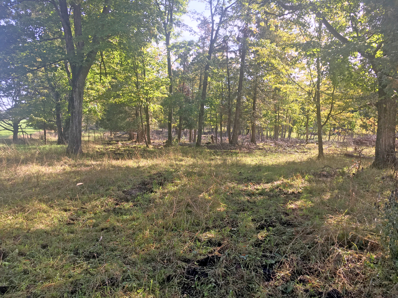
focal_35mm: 29
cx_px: 199
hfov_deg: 61.7
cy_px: 149
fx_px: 333
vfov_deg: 48.2
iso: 25
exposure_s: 1/309
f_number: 2.2
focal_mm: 4.15
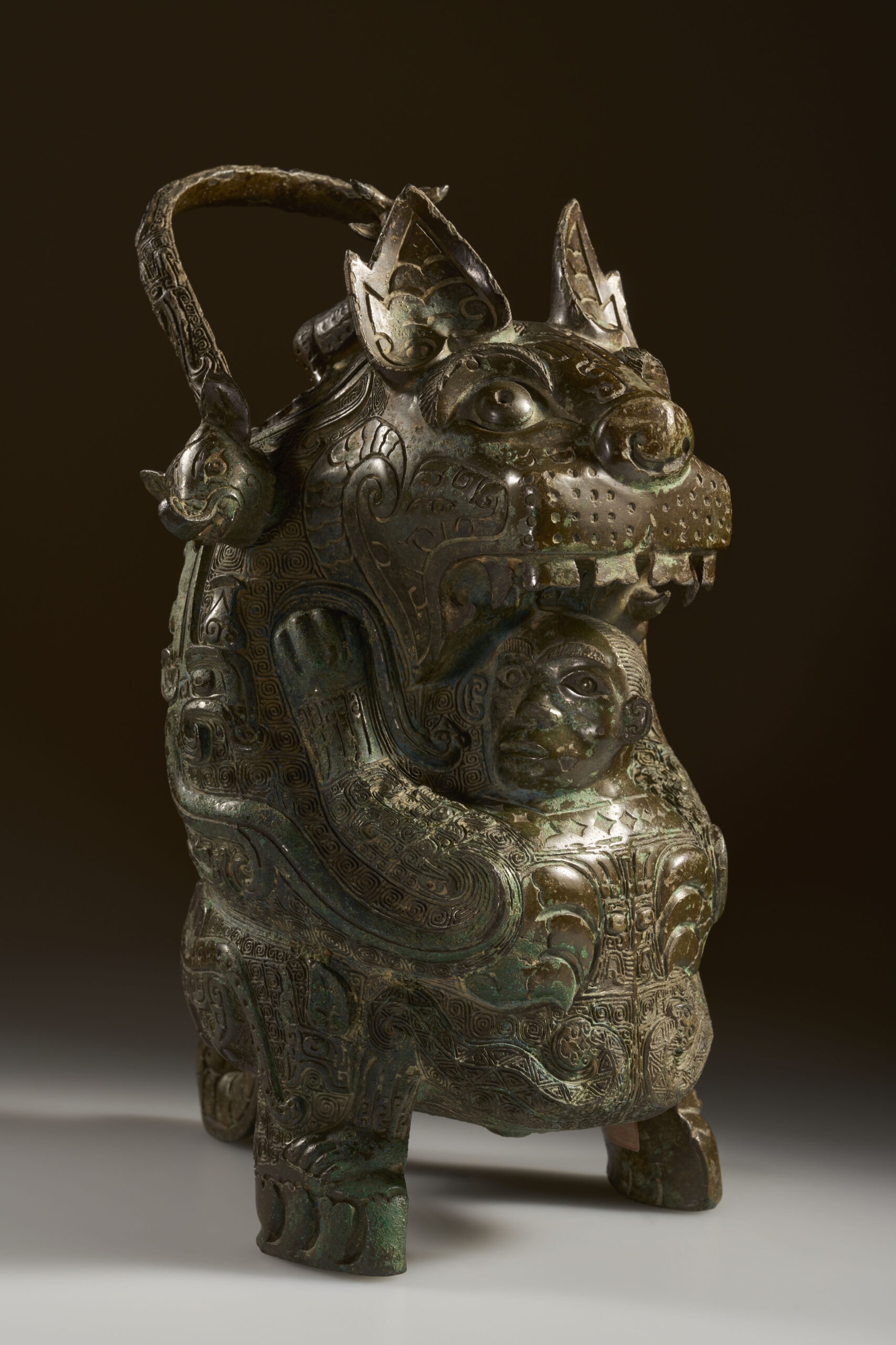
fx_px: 2613
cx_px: 448
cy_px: 672
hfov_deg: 19.5
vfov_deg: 28.8
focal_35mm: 70
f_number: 13
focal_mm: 70
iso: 100
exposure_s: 1/125
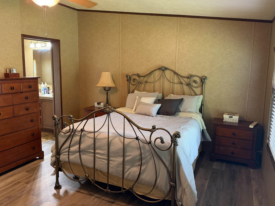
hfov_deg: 65.3
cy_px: 97
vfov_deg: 51.3
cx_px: 133
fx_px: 214
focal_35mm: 27
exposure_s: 1/60
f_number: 1.78
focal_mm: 6.76
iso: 640
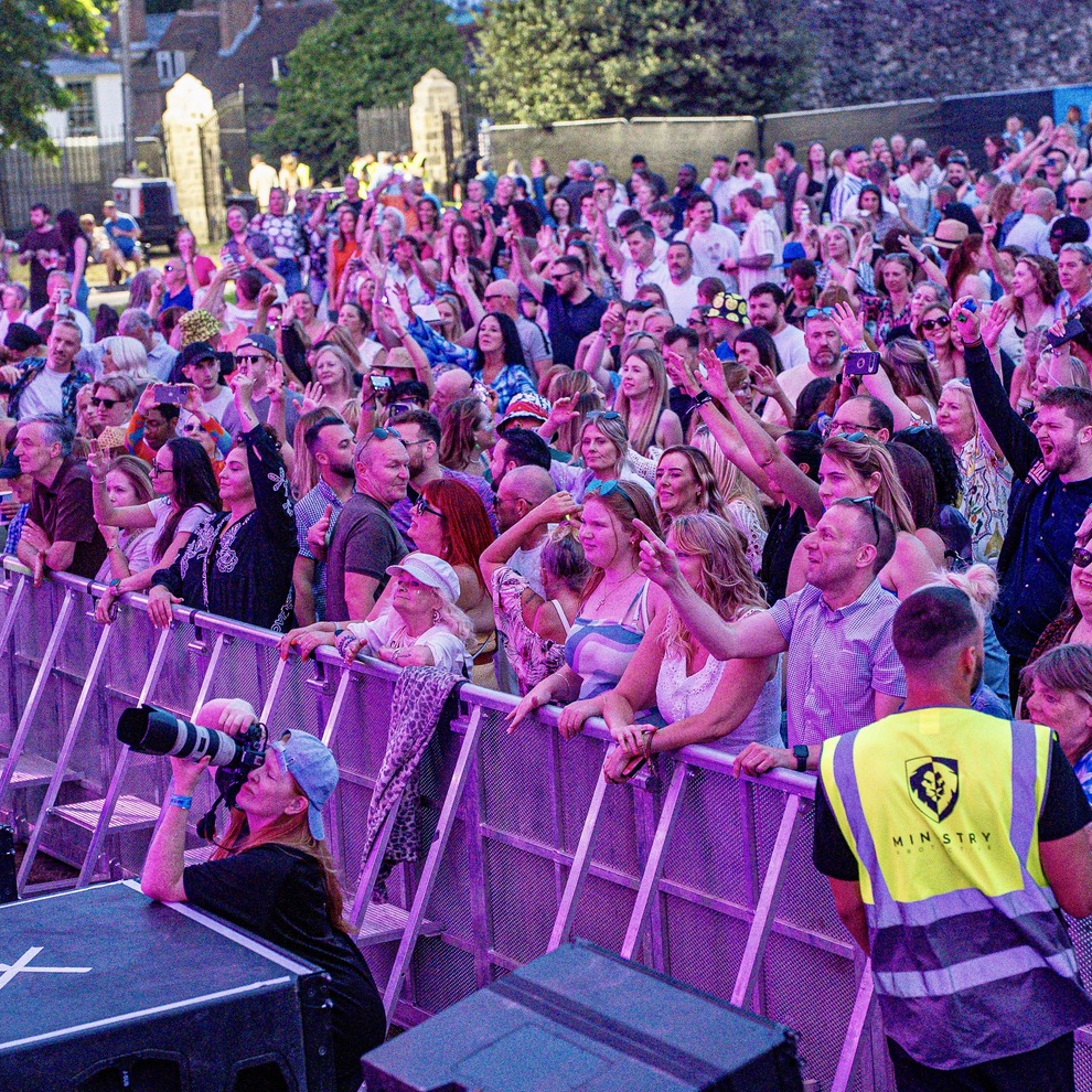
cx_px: 545
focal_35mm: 90
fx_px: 3212
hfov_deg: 19.3
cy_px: 537
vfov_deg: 19.3
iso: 6400
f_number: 4
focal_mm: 70
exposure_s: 1/160
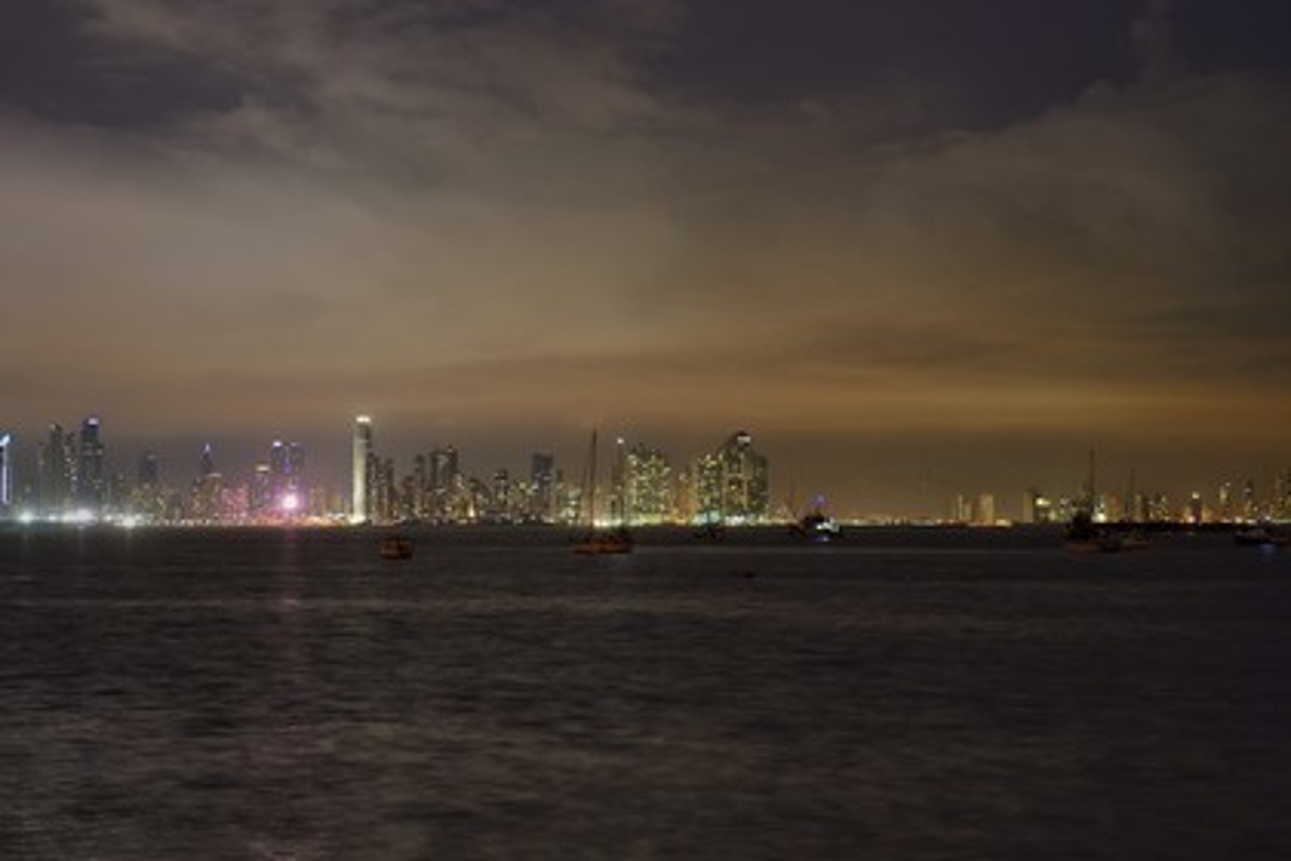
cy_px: 430
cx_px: 646
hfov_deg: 28.8
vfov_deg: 19.5
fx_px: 2510
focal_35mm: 70
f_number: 4.5
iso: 800
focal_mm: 70
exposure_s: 2.5
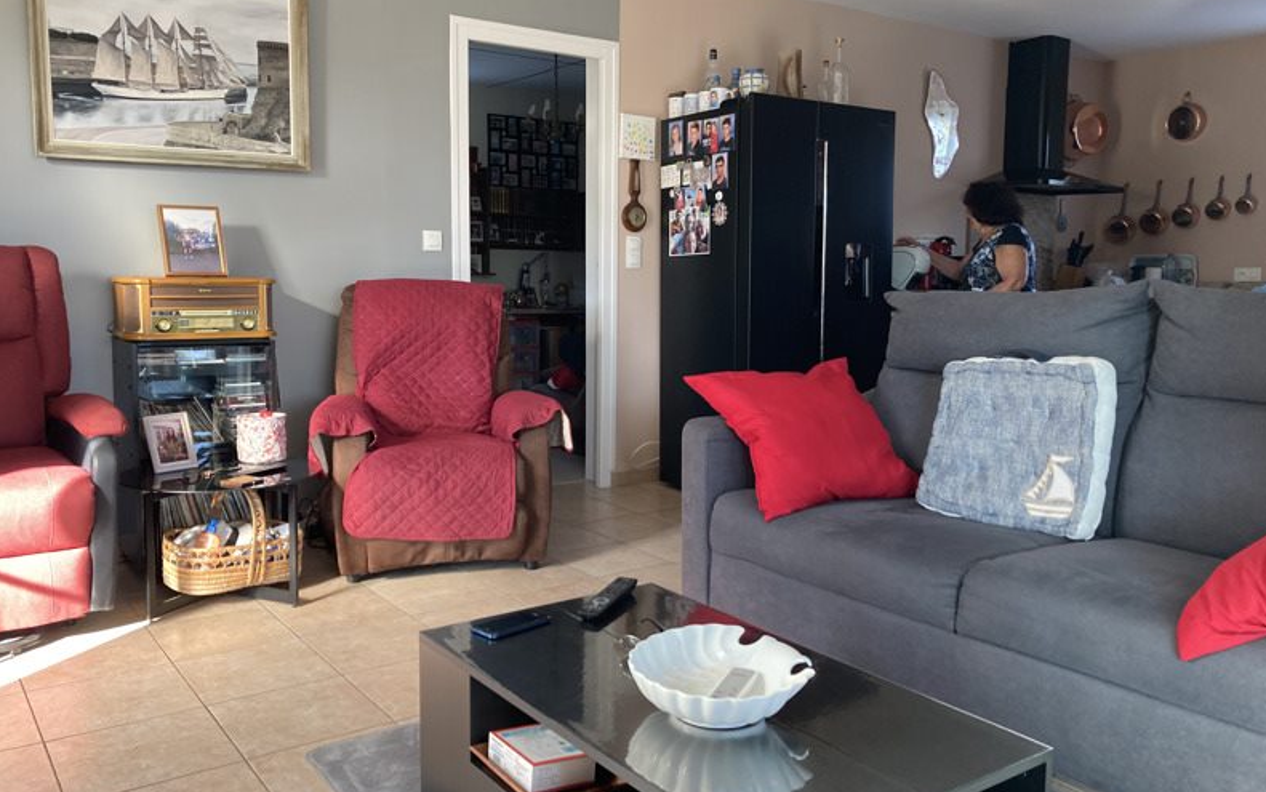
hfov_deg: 62.9
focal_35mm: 30
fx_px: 1035
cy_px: 363
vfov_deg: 41.8
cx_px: 637
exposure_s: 1/68
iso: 80
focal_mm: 3.99
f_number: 1.8
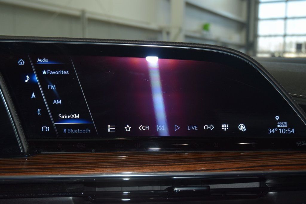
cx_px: 153
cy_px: 102
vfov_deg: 30.9
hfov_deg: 45.0
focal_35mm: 44
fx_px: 370
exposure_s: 1/125
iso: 900
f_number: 3.8
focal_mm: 29
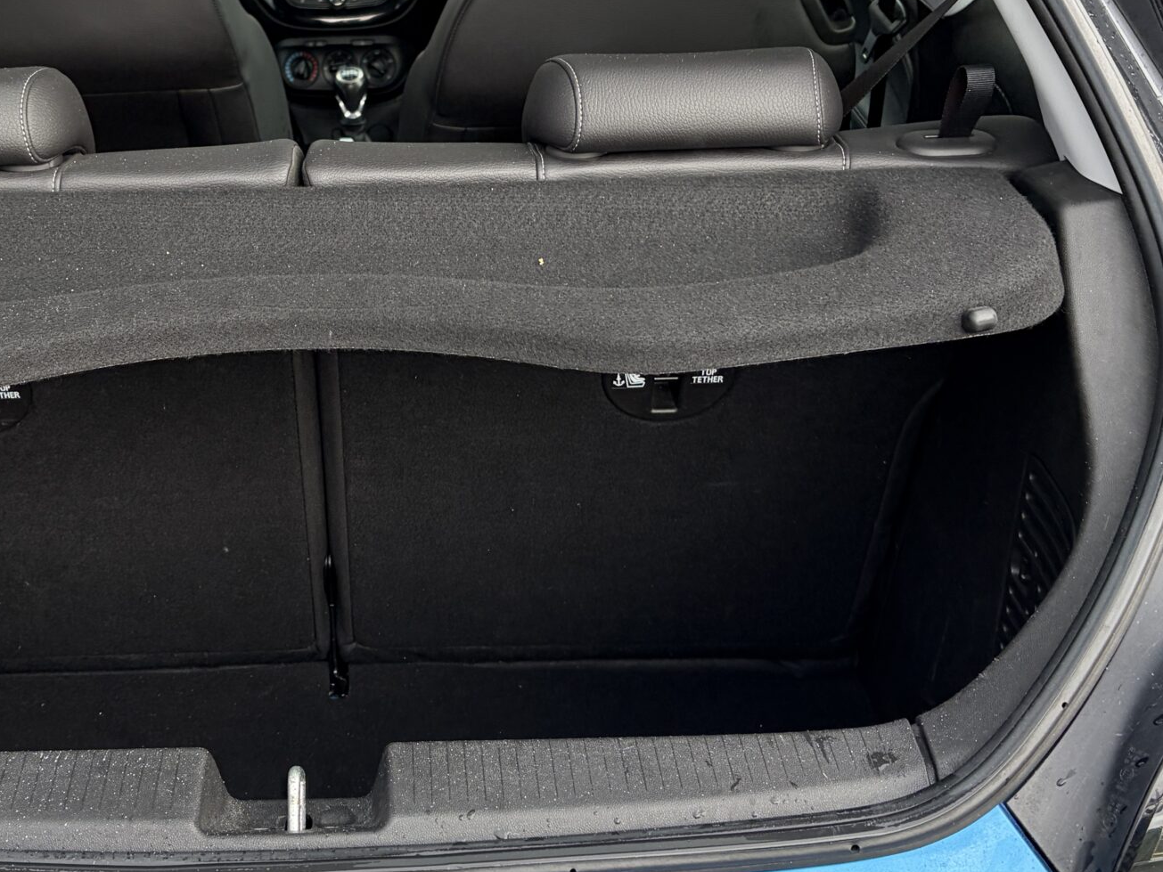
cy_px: 391
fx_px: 1714
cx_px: 364
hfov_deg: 37.0
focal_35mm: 51
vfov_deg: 28.5
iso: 100
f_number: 1.6
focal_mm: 5.96
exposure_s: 1/209
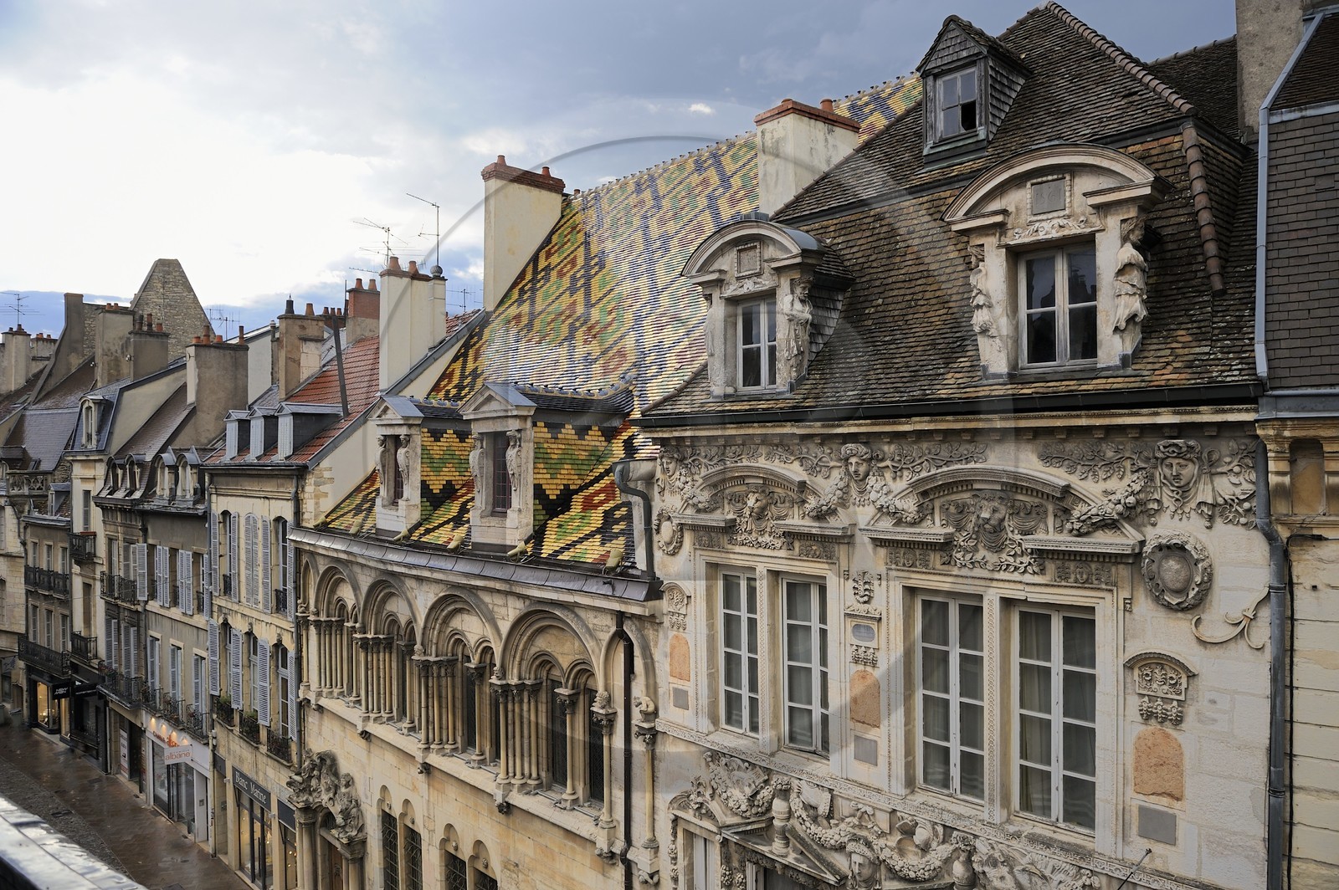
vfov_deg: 53.1
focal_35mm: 24
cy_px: 445
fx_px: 892
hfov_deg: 73.8
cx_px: 670
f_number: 5
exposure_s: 1/250
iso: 200
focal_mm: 24
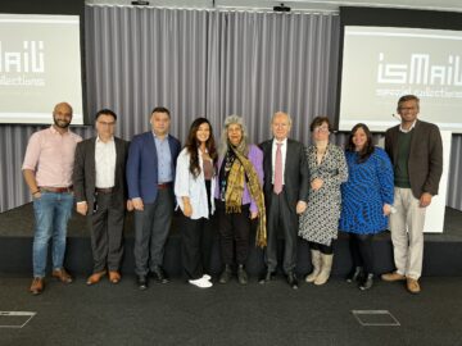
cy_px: 173
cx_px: 231
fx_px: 347
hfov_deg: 67.3
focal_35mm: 26
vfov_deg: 53.1
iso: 100
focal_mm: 5.1
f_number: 1.6
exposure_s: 1/100
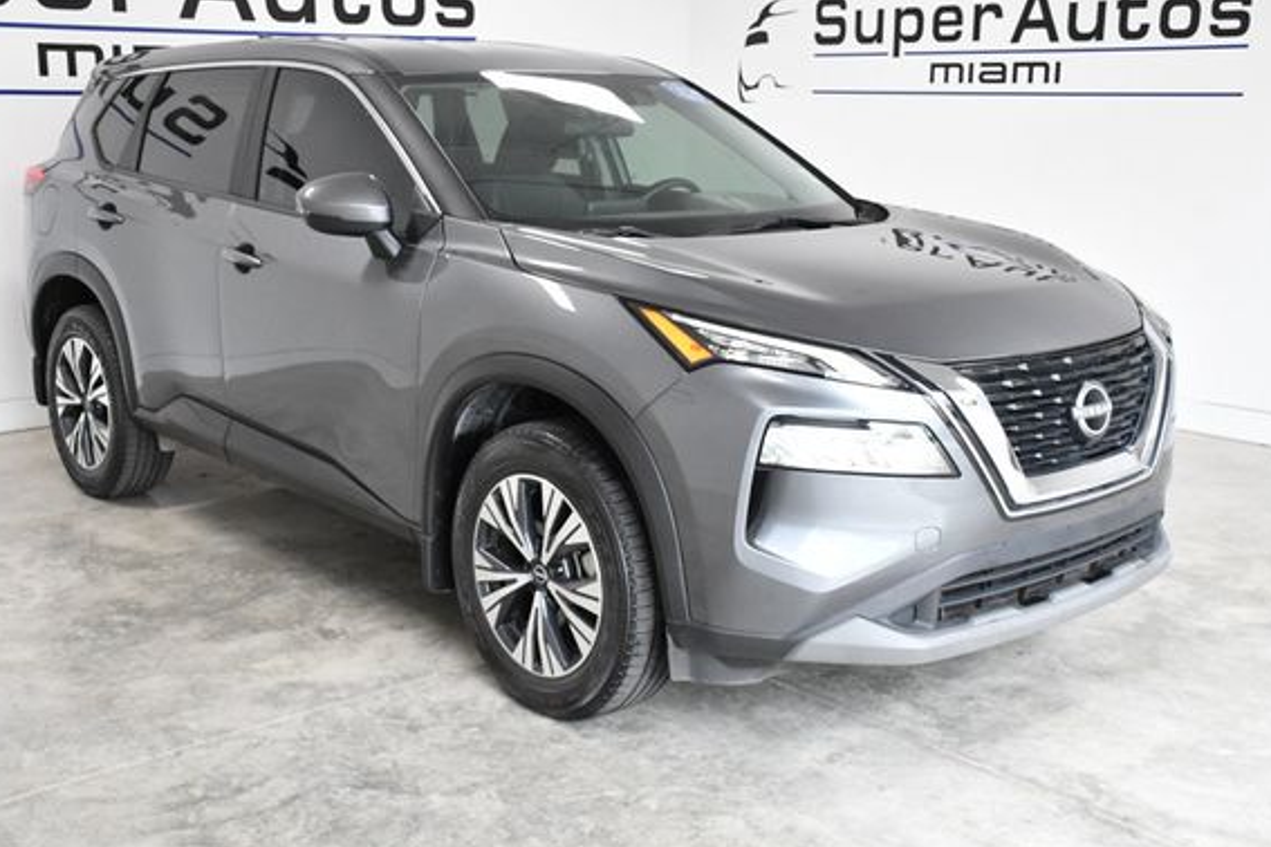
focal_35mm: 44
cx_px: 619
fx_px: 1553
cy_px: 383
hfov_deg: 44.5
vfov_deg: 30.5
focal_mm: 26
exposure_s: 1/250
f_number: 8
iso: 2500
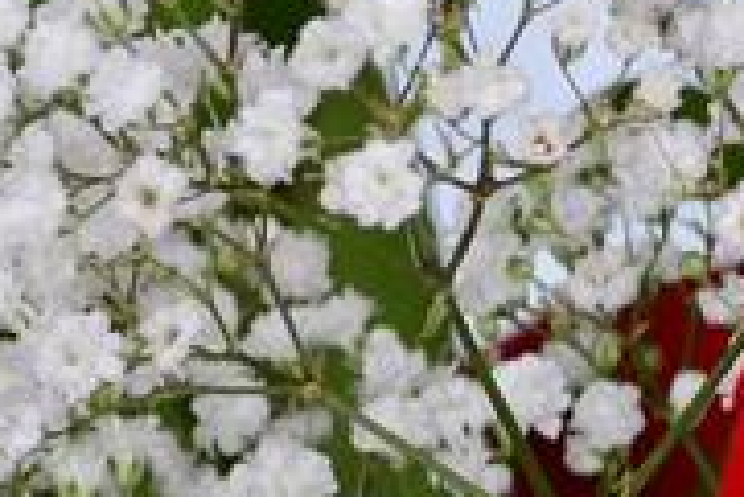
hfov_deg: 1.6
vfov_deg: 1.1
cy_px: 637
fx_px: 26019
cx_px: 945
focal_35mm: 1258
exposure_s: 1/1.6
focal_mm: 190
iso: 100
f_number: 10
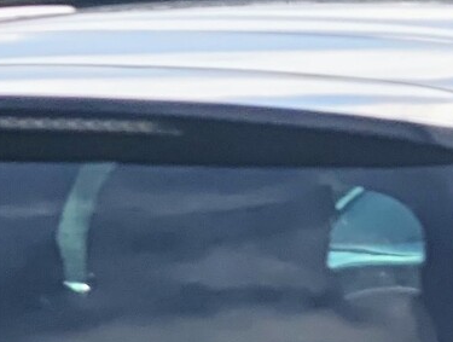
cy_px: 549
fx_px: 6060
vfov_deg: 3.2
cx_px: 446
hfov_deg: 4.3
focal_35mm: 462
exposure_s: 1/500
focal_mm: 22.5
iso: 50
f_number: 2.3
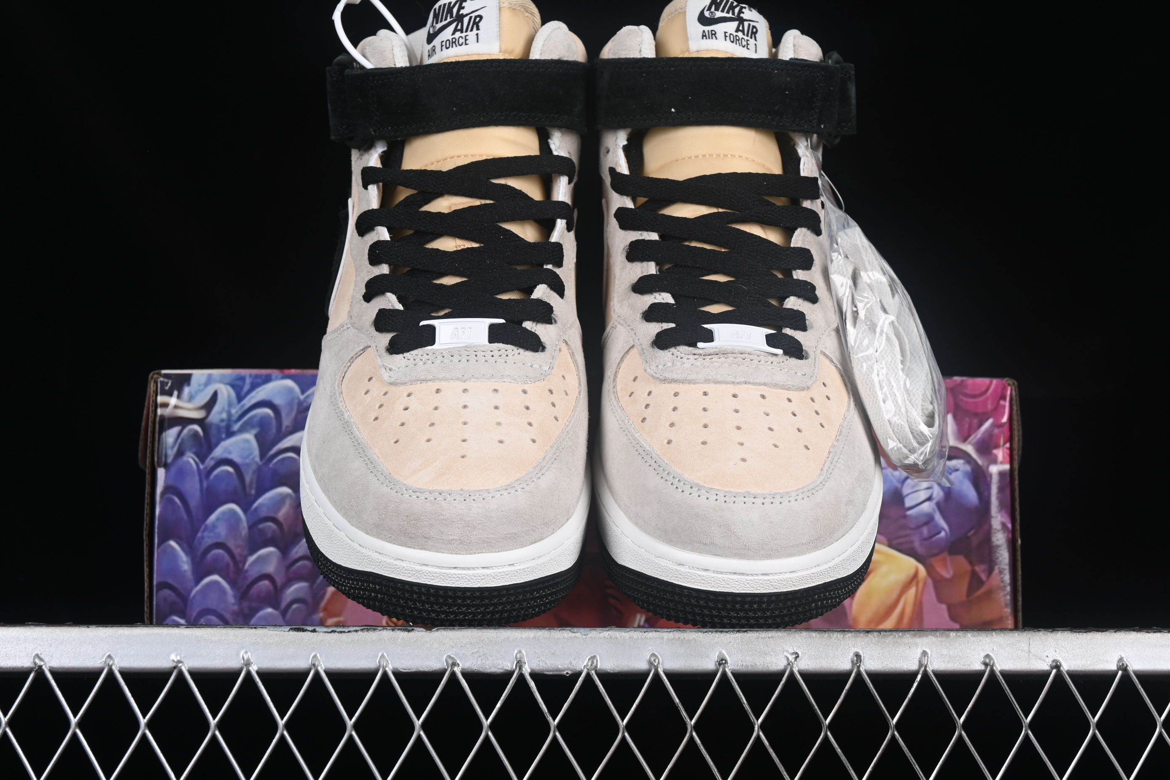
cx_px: 585
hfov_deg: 27.0
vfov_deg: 18.2
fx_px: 2437
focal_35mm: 75
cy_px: 390
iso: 160
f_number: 8
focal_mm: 50
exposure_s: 1/80
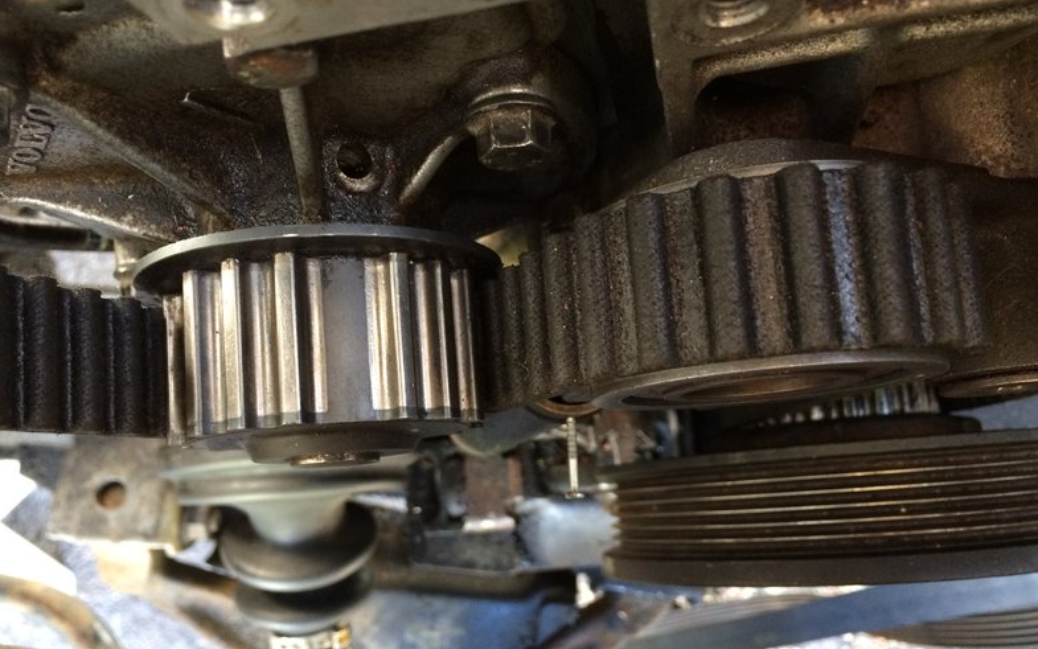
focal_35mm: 31
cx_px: 516
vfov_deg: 40.5
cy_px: 377
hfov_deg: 61.2
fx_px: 877
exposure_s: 1/30
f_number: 2.2
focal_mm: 4.15
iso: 200
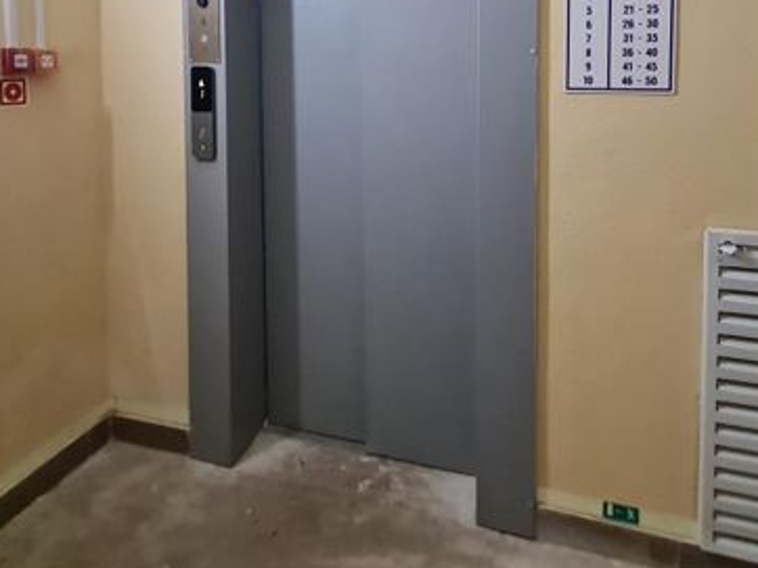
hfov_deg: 73.8
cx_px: 413
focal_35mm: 23
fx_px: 503
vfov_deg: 52.9
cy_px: 75
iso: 400
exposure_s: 1/33
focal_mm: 1.74
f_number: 2.2
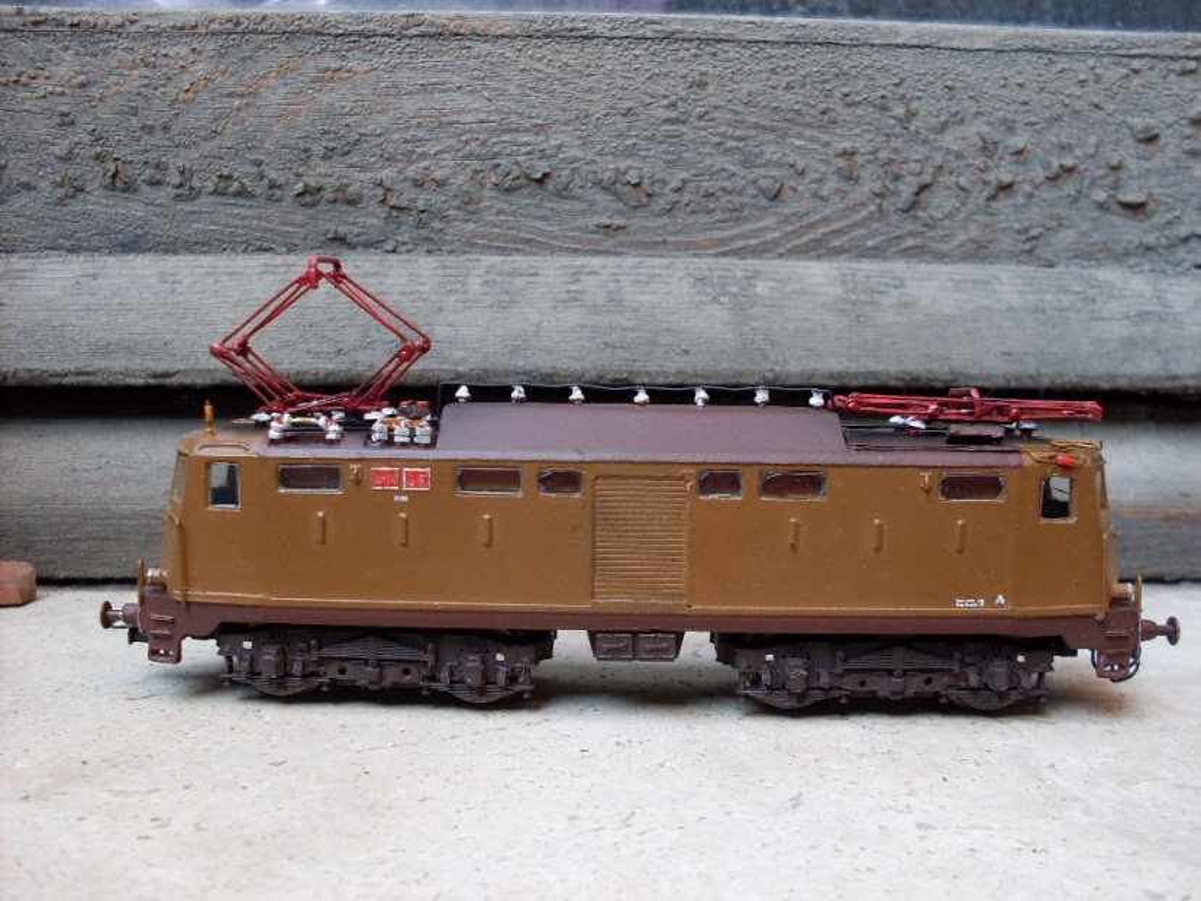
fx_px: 1319
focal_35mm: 38
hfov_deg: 49.0
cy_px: 450
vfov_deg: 37.7
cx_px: 600
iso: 100
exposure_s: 1/90
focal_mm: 6.3
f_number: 2.8
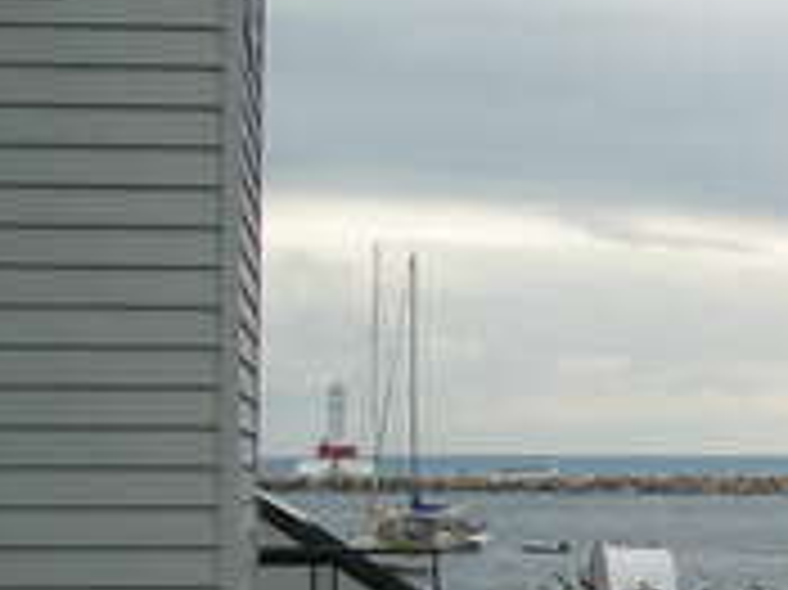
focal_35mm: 160
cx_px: 1423
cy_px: 378
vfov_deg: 9.3
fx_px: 3640
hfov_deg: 11.5
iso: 50
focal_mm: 5.7
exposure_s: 1/415
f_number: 2.8
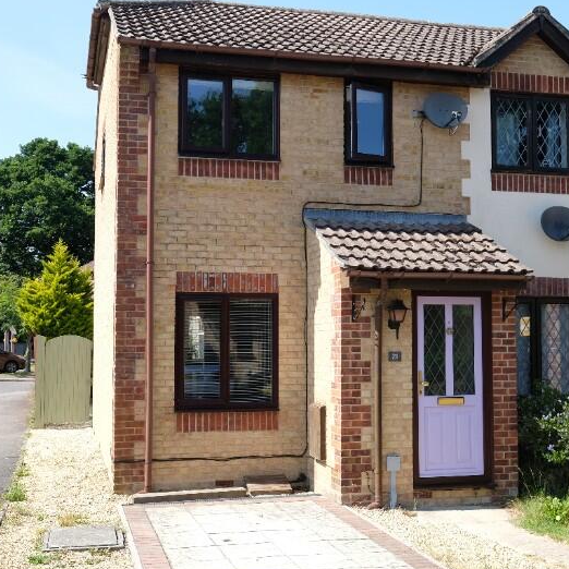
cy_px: 290
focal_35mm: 45
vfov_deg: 37.6
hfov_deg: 37.6
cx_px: 282
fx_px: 837
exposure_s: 1/350
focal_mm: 18.2
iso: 200
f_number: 5.6
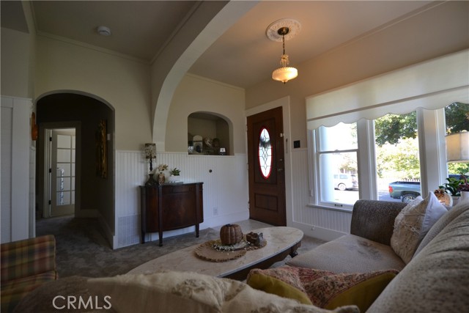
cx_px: 234
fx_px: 195
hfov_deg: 100.4
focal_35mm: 15
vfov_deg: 77.4
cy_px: 156
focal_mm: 10
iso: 400
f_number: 5
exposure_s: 1/100
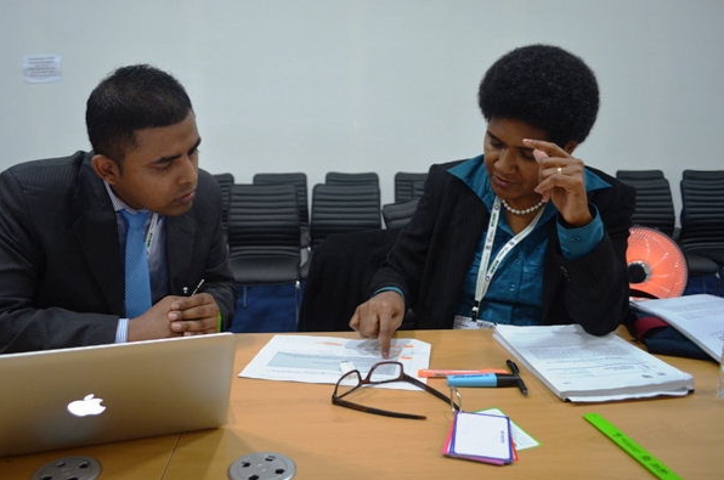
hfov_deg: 63.7
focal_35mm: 29
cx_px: 336
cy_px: 238
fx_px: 582
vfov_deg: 44.8
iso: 800
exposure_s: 1/50
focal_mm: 18
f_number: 3.5
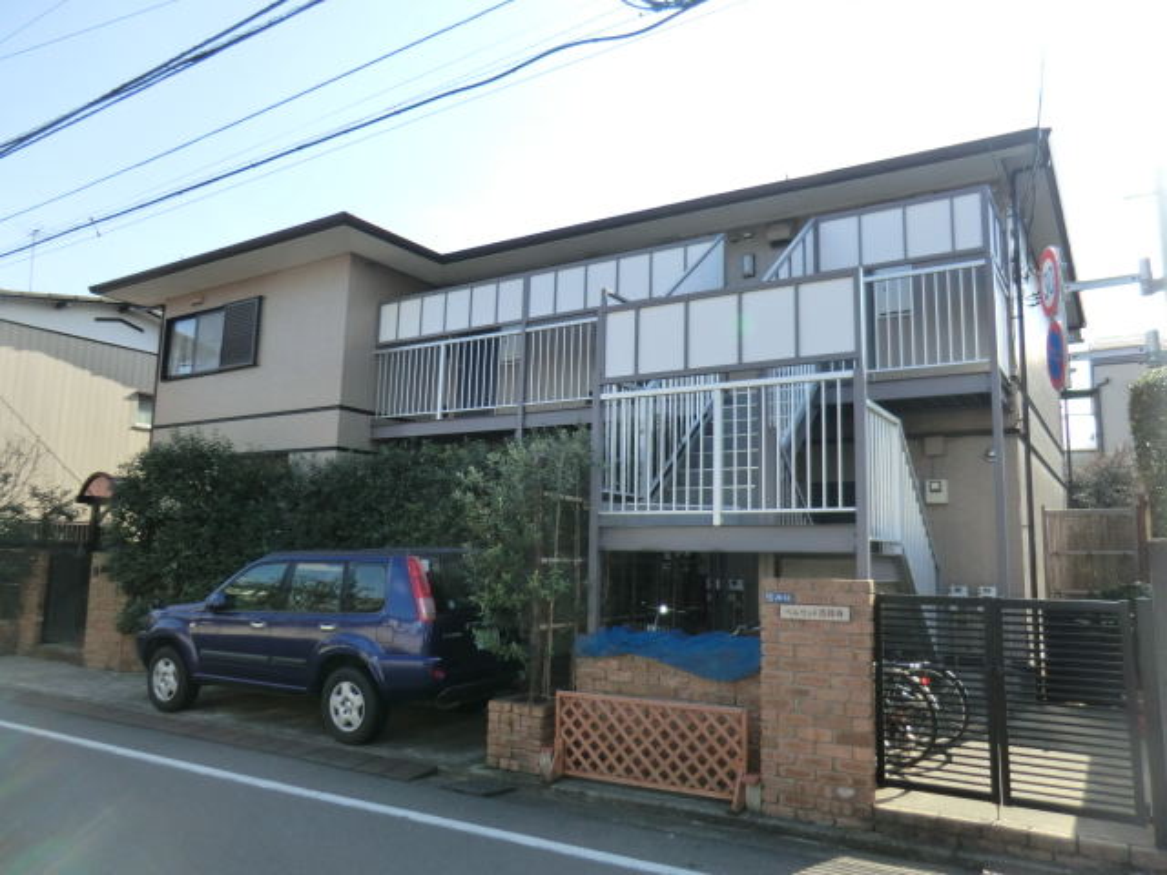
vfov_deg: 56.8
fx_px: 809
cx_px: 584
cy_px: 438
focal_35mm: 24
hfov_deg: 71.6
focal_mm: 4.3
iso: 80
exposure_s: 1/400
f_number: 3.2
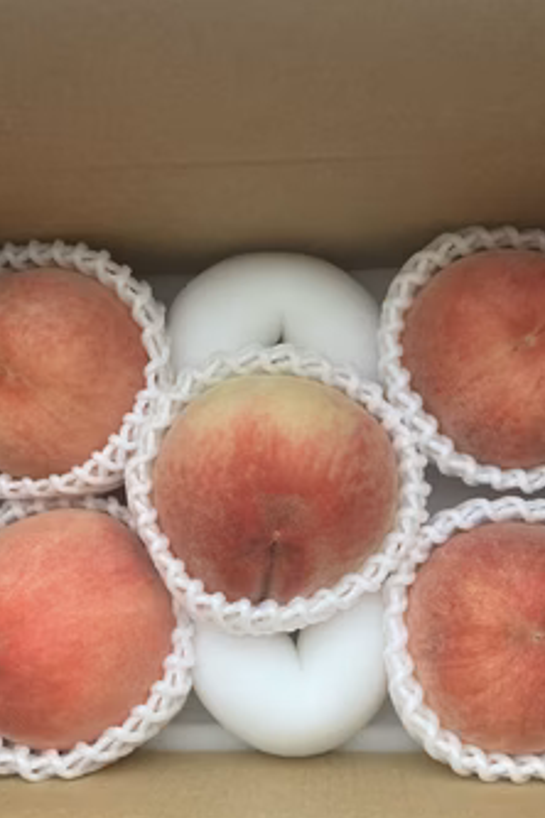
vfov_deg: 54.2
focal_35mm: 35
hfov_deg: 37.8
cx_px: 280
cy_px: 474
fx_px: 795
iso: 250
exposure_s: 1/60
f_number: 1.8
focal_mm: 3.99
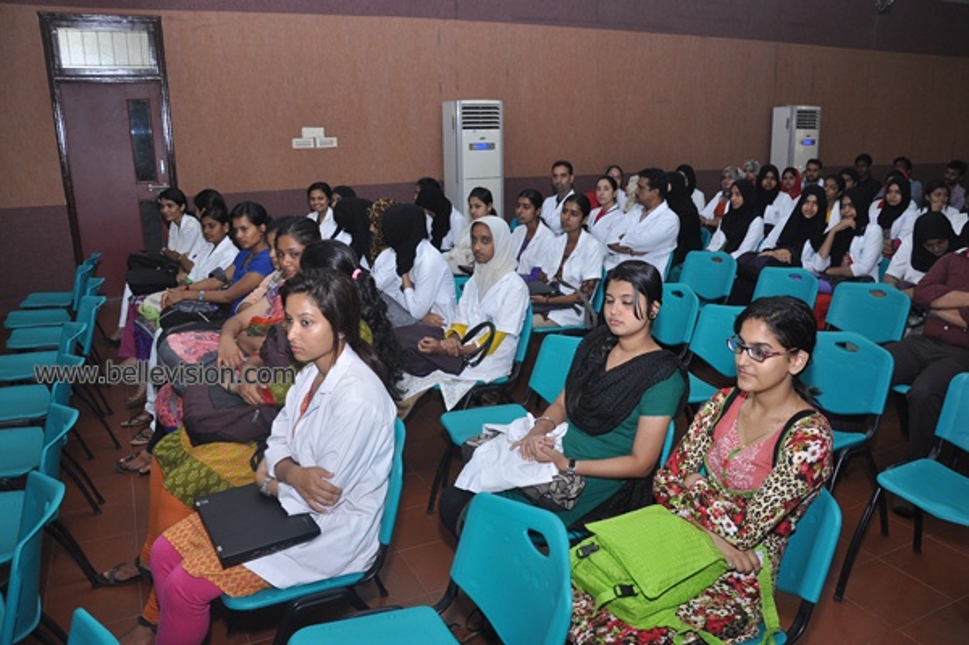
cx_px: 484
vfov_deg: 47.9
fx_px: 726
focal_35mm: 27
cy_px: 322
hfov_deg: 67.4
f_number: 5.6
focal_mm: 18
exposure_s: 1/60
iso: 640
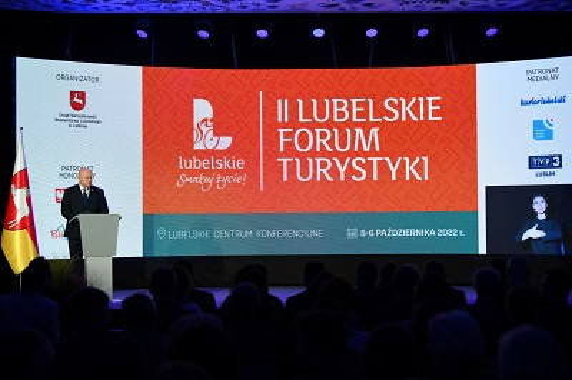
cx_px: 286
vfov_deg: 19.4
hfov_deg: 28.9
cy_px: 190
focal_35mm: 70
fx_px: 1111
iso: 800
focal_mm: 70
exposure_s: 1/160
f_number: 2.8
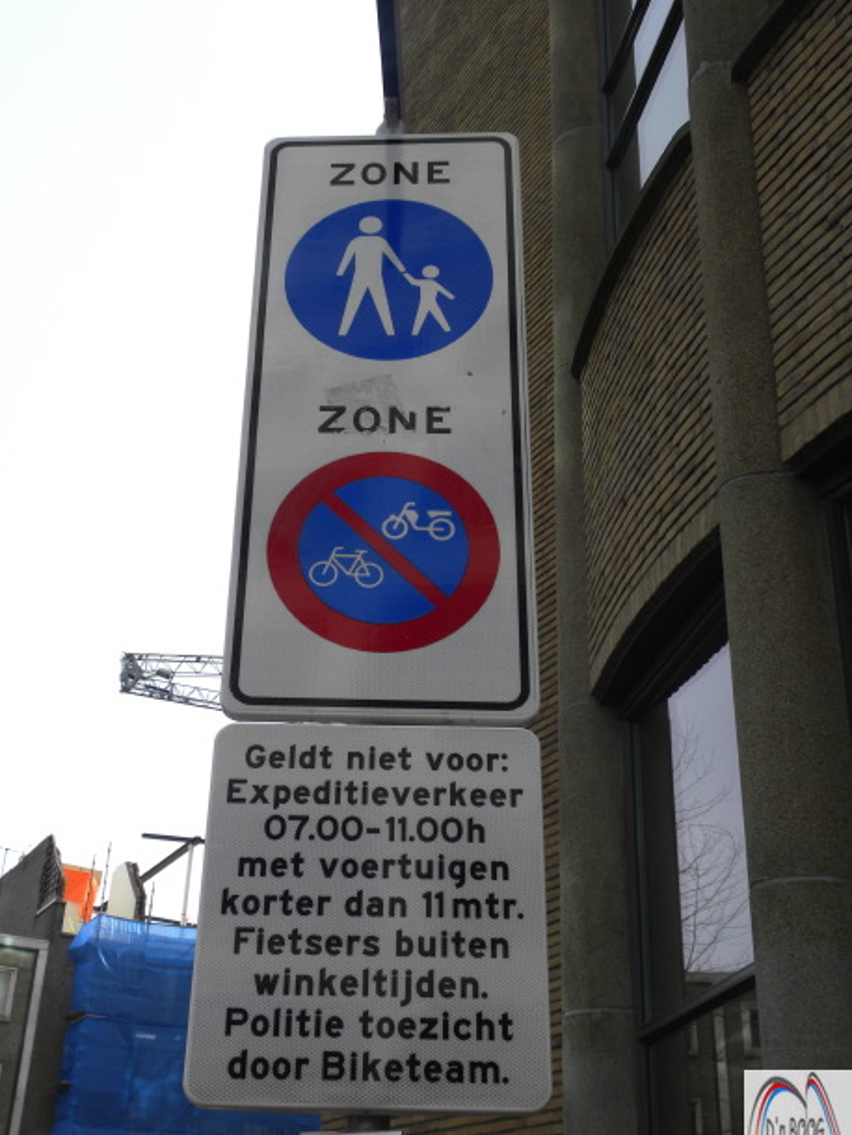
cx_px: 409
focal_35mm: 43
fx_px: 1410
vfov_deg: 43.8
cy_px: 586
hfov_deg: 33.6
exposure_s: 1/244
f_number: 5
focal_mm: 7.3
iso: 64
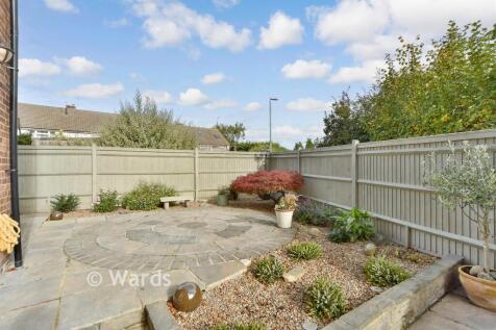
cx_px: 248
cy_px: 165
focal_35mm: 15
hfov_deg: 100.4
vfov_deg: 77.3
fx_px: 207
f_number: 9
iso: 500
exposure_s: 1/320
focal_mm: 10
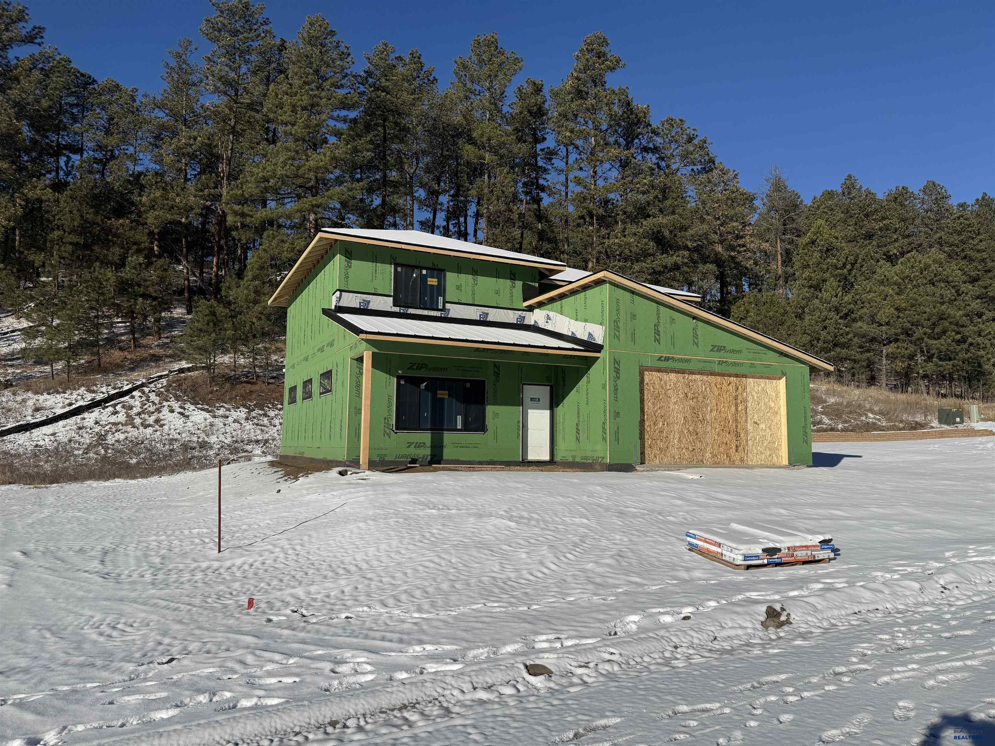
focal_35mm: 24
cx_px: 498
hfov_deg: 71.6
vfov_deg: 56.8
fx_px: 690
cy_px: 373
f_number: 1.78
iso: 80
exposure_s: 1/9091
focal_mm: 6.76
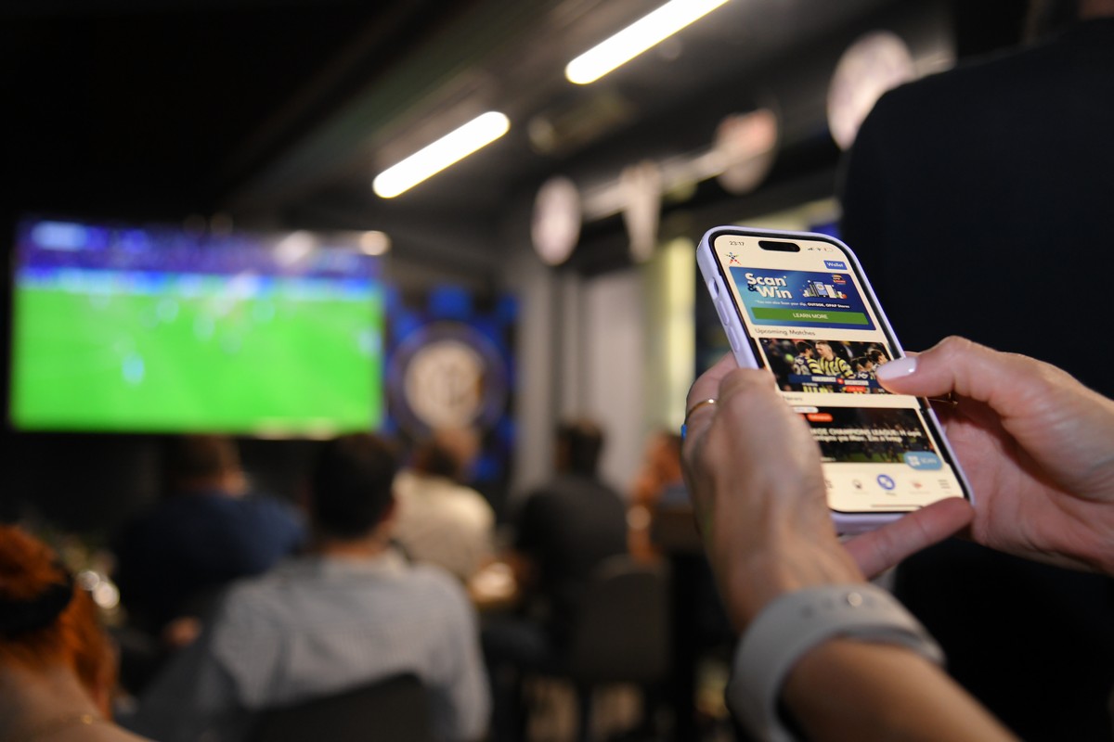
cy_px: 371
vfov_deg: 29.2
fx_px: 1423
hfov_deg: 42.7
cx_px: 557
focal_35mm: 46
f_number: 4
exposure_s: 1/250
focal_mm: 46
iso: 2000
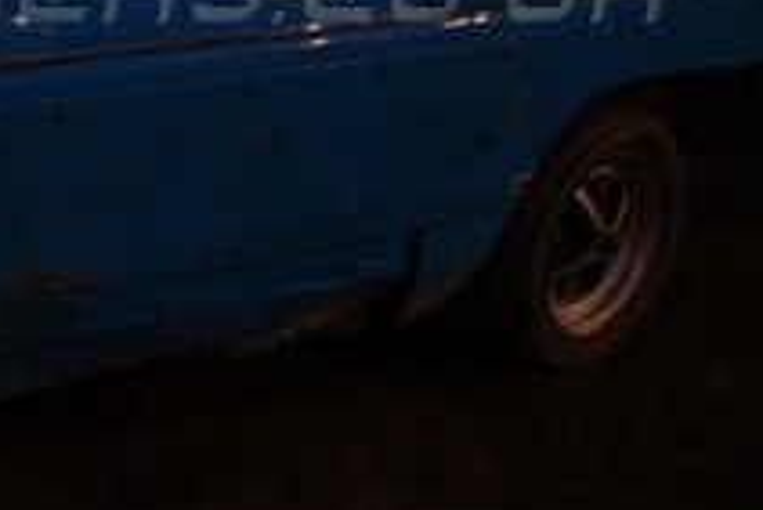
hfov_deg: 18.5
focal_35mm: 100
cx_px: -307
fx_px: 2121
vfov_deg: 13.5
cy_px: 0
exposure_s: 1/60
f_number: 4
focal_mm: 22
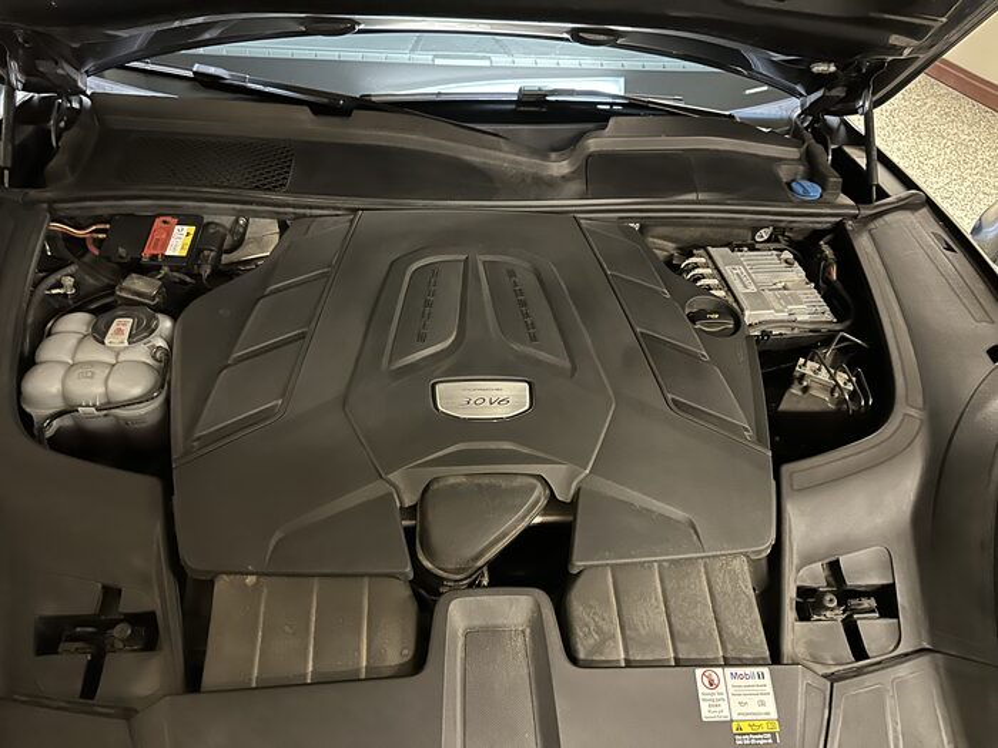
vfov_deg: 56.8
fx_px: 692
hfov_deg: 71.6
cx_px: 499
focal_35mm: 24
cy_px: 374
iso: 1600
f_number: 1.78
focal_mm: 6.86
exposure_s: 1/20
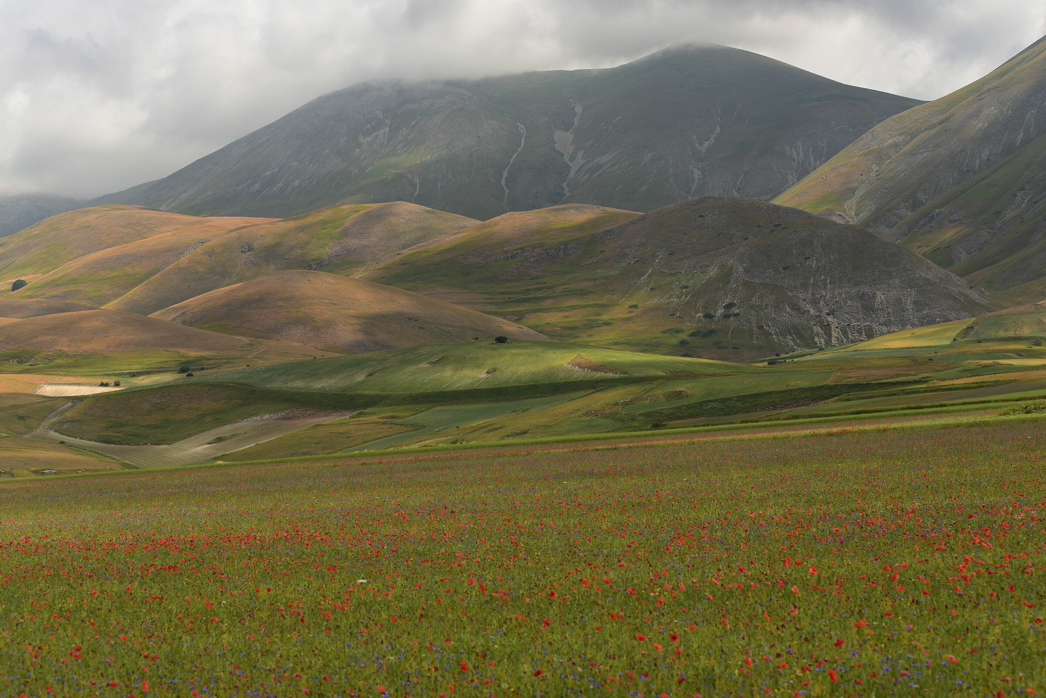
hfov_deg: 28.8
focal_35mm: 70
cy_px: 349
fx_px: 2035
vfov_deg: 19.5
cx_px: 523
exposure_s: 1/250
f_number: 8
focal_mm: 70
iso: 100
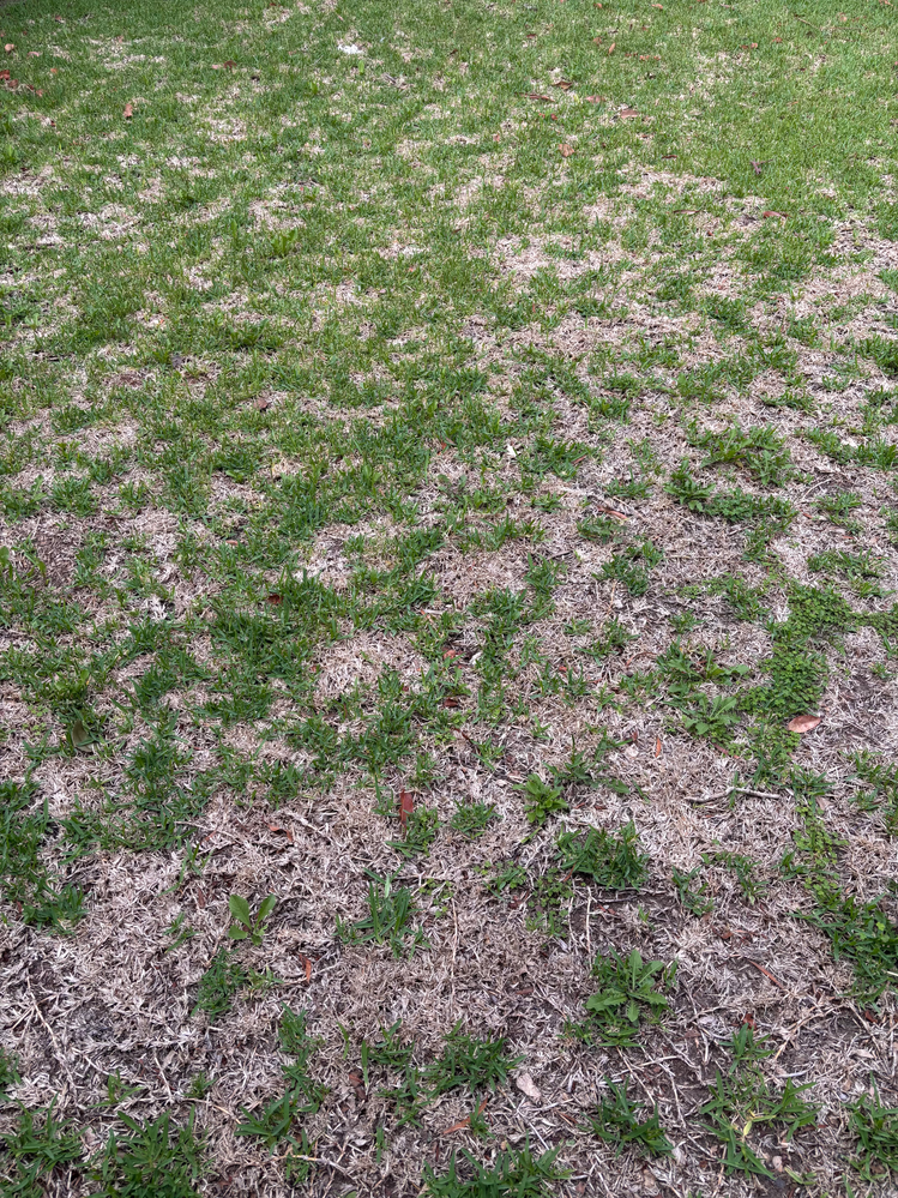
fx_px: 900
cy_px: 599
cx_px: 449
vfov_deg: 67.3
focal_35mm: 26
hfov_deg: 53.1
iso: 50
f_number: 1.6
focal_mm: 5.96
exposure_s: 1/356
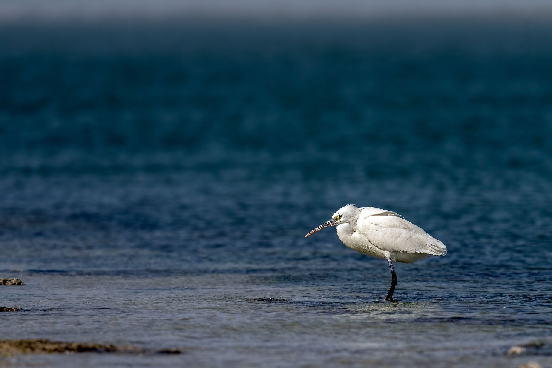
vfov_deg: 2.3
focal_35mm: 594
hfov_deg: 3.5
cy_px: 184
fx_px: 9107
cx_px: 276
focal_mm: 594
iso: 1000
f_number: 8
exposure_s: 1/5000
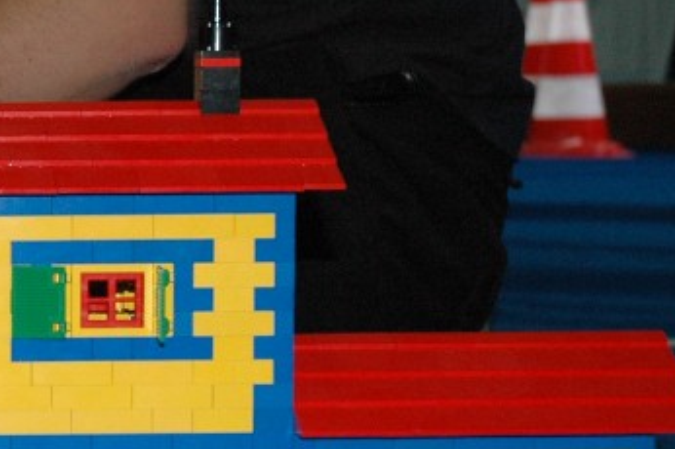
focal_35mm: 155
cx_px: -211
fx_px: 2912
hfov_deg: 12.8
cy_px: 348
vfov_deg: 8.8
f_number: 5.6
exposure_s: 1/30
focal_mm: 35
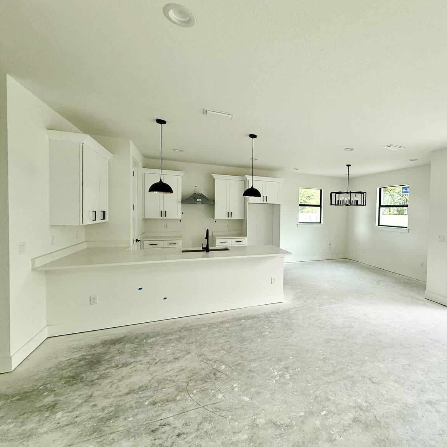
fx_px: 248
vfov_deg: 84.0
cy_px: 221
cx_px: 305
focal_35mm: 17
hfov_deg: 80.6
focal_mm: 2.22
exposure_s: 1/99
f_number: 2.2
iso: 200
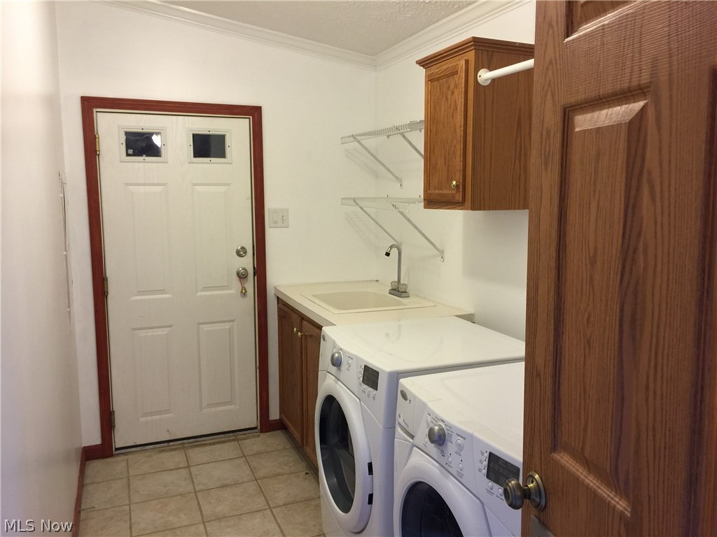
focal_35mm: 29
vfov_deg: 48.2
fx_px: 601
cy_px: 268
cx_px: 358
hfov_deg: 61.7
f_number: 2.2
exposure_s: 1/15
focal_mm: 4.15
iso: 50
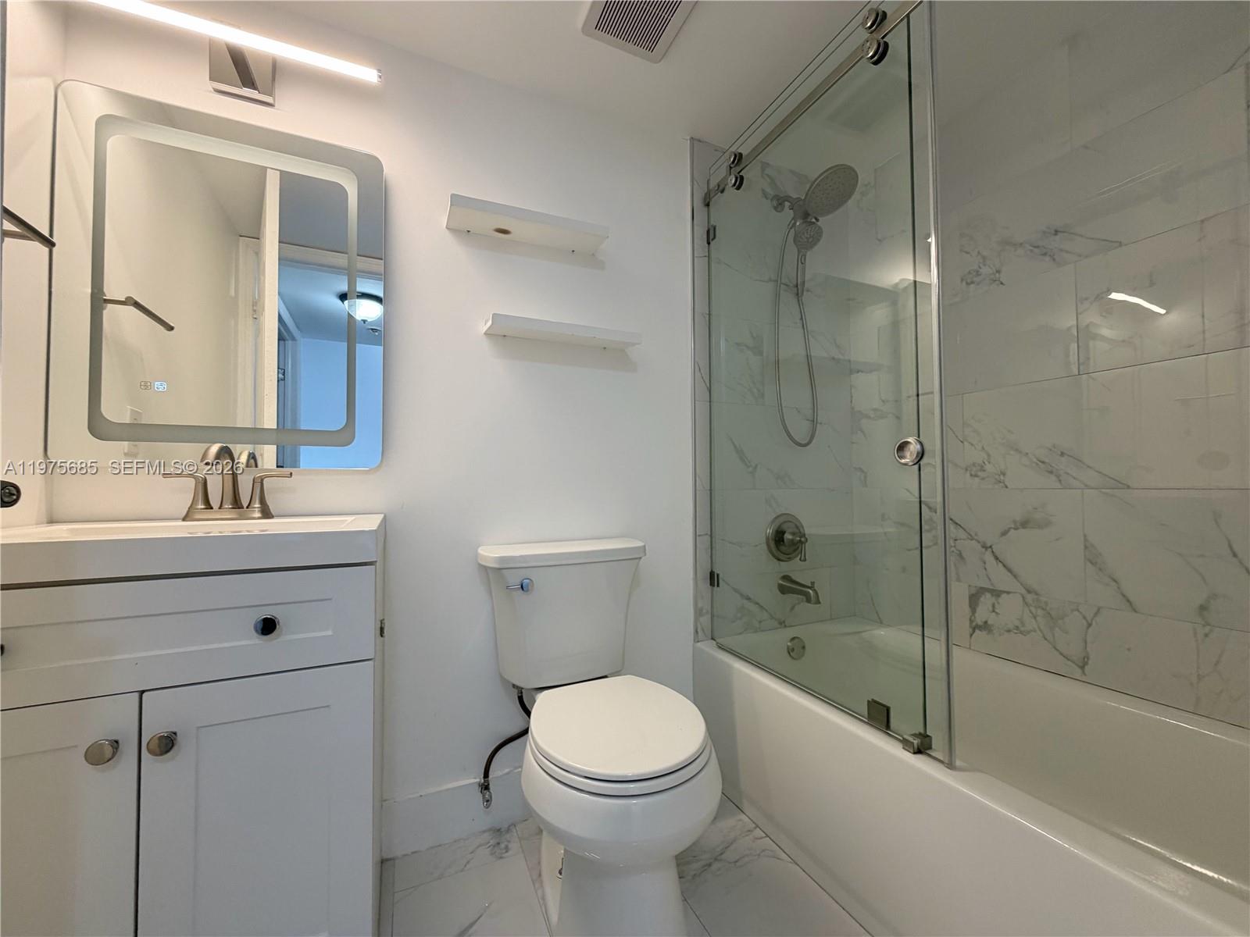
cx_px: 625
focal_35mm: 14
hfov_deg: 102.1
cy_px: 468
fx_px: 506
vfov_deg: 85.7
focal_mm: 2.22
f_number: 2.2
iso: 160
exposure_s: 1/120
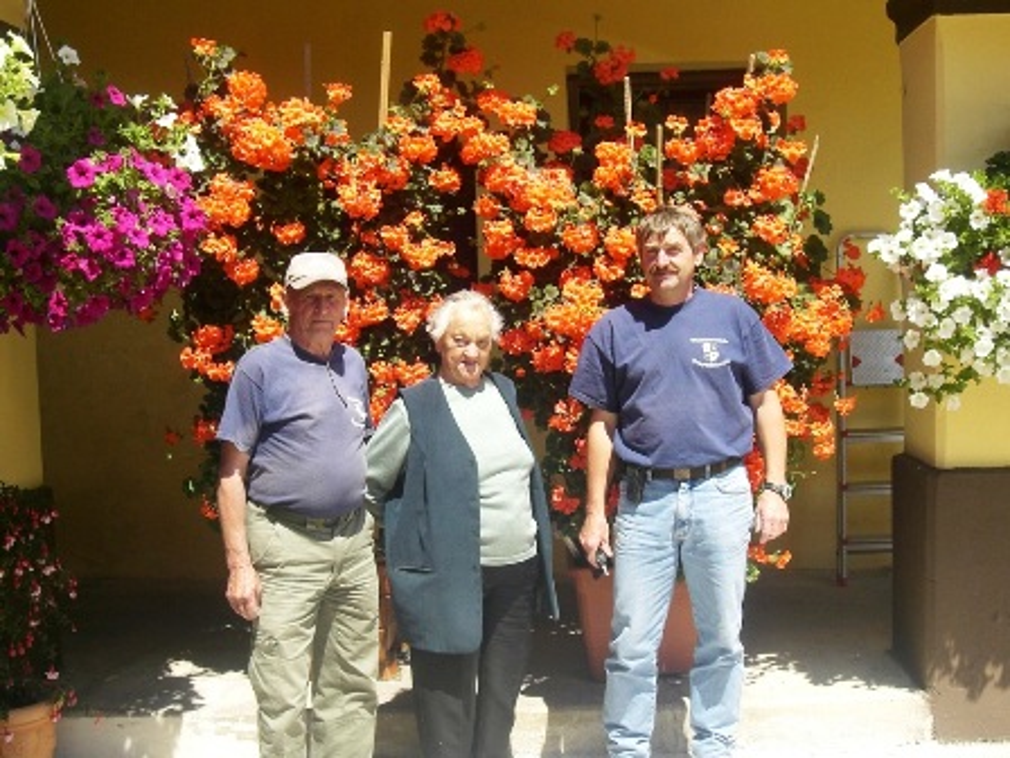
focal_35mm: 46
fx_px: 1342
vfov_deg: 31.5
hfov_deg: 41.2
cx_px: 505
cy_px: 379
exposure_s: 1/320
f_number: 4.7
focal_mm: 7.56
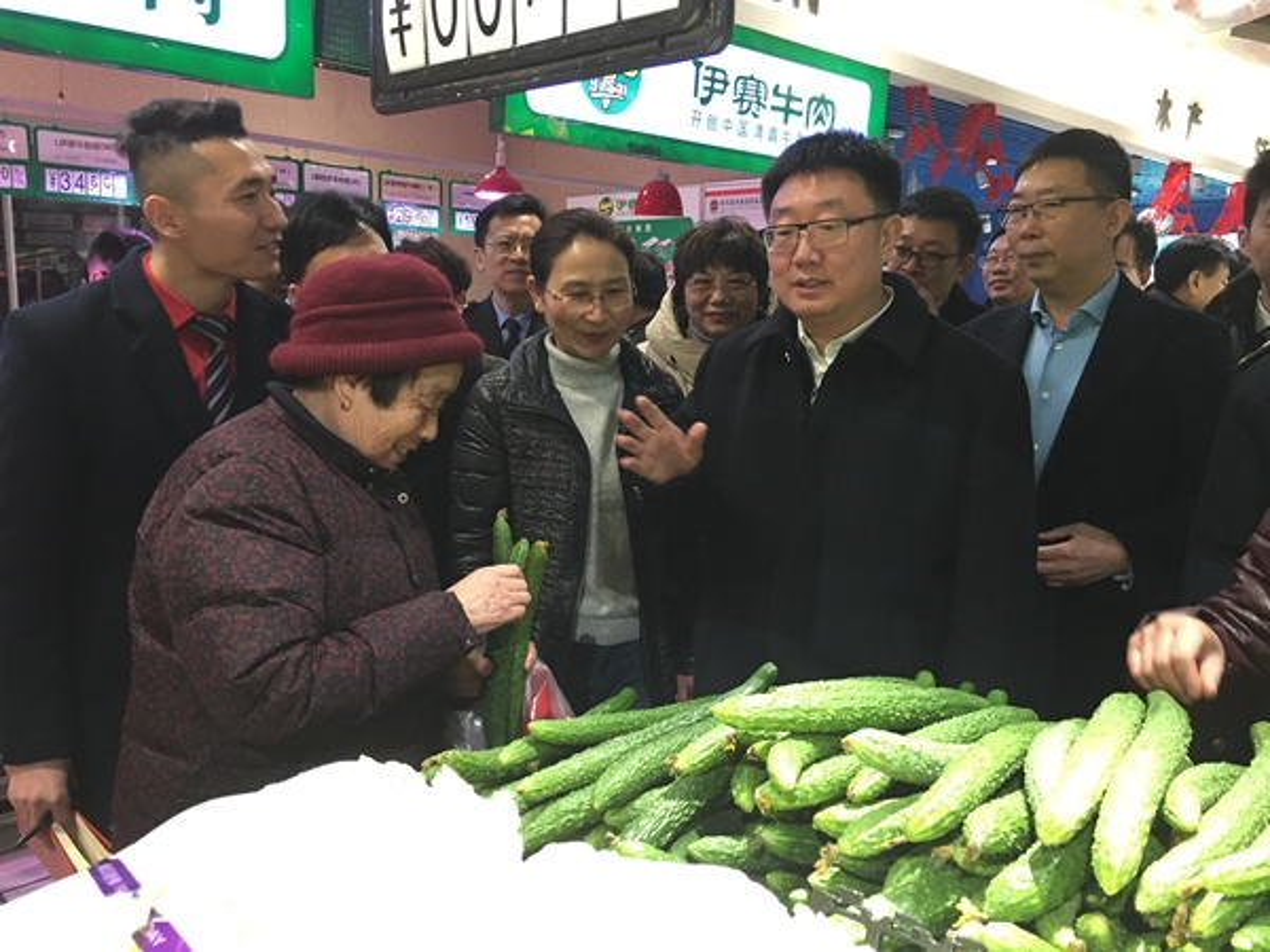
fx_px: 1064
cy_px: 476
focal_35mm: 29
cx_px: 635
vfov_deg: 48.2
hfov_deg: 61.7
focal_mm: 4.15
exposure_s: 1/33
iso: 200
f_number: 2.2
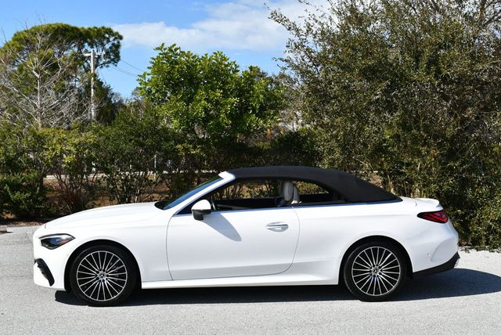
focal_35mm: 52
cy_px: 168
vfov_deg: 26.0
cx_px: 250
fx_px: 724
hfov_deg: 38.2
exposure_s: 1/320
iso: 100
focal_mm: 26
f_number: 9
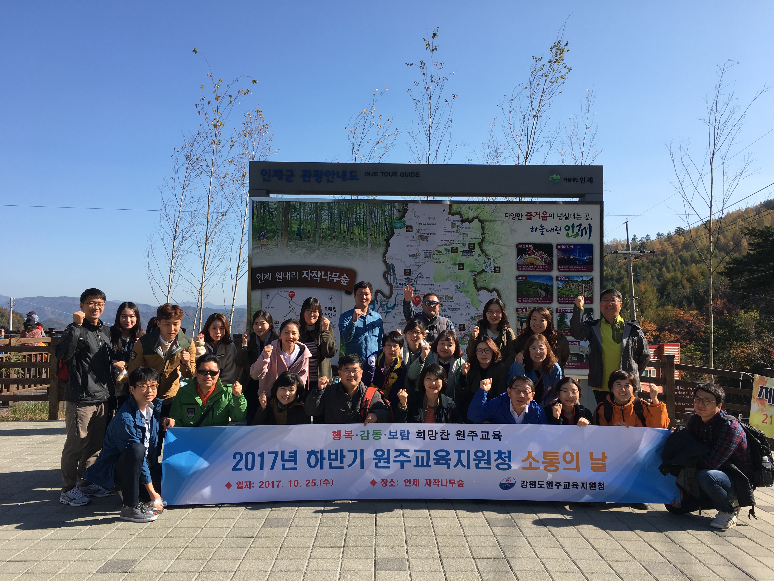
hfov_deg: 61.7
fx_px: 648
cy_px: 290
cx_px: 387
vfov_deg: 48.2
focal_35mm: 29
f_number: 2.2
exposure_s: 1/974
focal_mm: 4.15
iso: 25
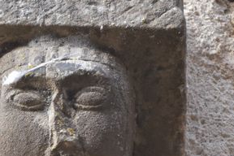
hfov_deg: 1.9
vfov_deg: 1.3
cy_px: 114
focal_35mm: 1094
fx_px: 7110
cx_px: 62
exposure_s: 1/640
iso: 800
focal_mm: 200
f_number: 5.6
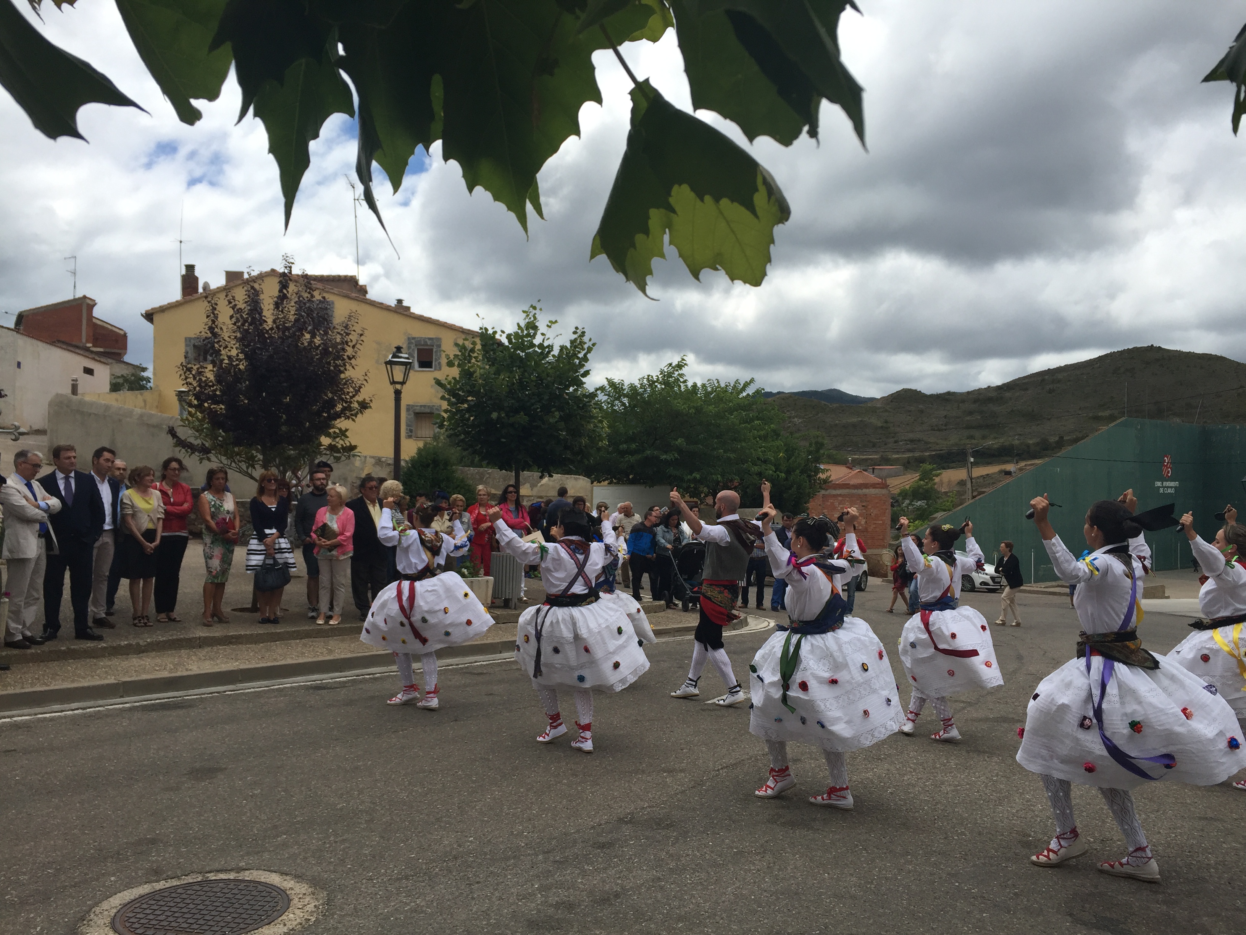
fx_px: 1044
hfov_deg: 61.7
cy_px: 468
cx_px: 623
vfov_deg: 48.2
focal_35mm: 29
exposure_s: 1/2475
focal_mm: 4.15
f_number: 2.2
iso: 32
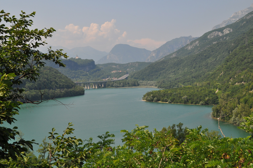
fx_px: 369
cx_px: 126
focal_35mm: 52
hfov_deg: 37.9
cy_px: 84
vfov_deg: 25.7
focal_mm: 35
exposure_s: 1/400
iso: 200
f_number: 10
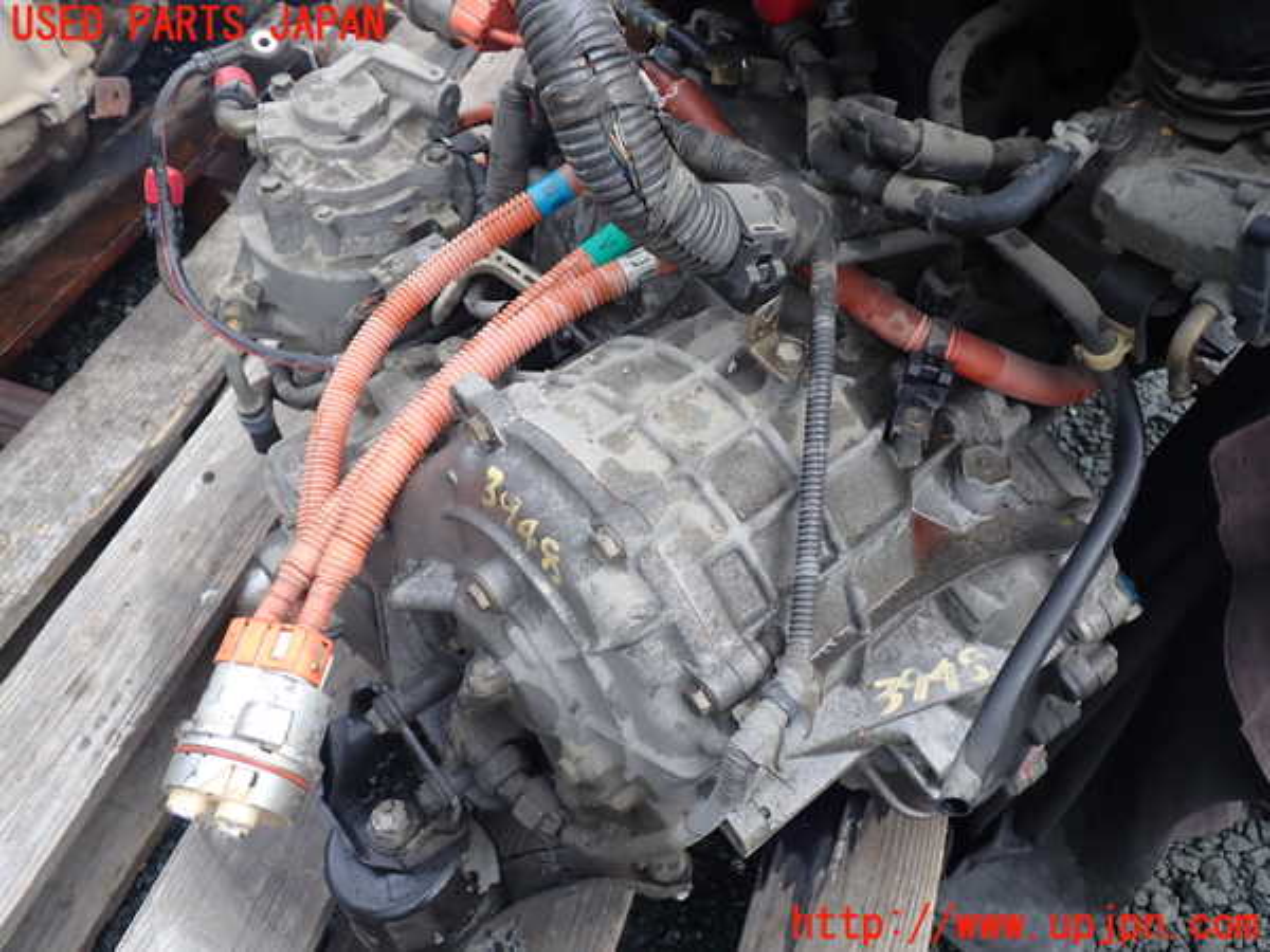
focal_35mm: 30
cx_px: 635
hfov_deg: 60.0
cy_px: 476
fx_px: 1101
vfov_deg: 46.8
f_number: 2.3
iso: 100
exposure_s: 1/100
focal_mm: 5.4
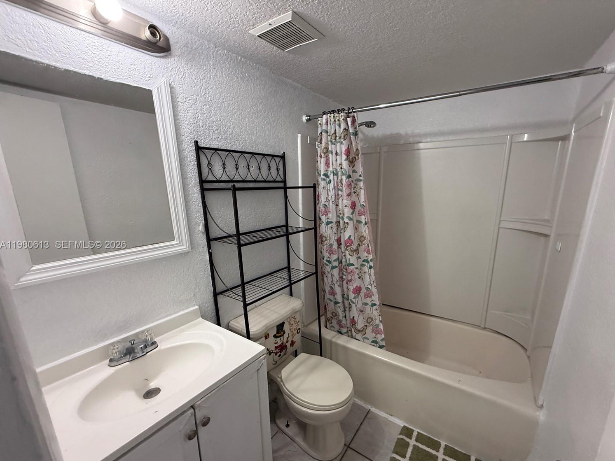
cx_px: 327
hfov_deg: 98.0
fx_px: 267
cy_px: 245
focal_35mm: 15
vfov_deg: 81.7
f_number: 2.2
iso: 320
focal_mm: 2.22
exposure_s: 1/60
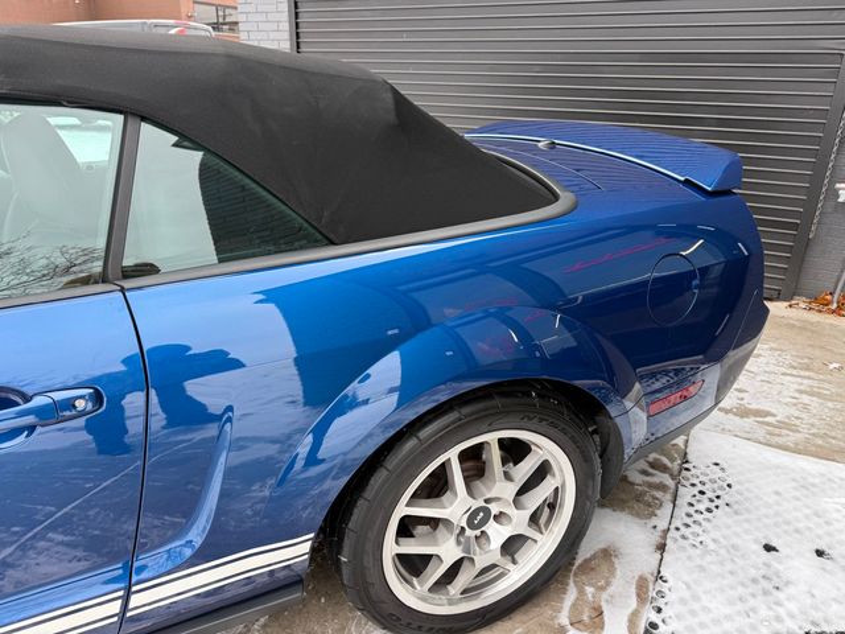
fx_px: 586
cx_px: 422
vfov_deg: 56.8
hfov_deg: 71.6
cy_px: 317
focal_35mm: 24
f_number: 1.78
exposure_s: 1/302
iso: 100
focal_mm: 6.76
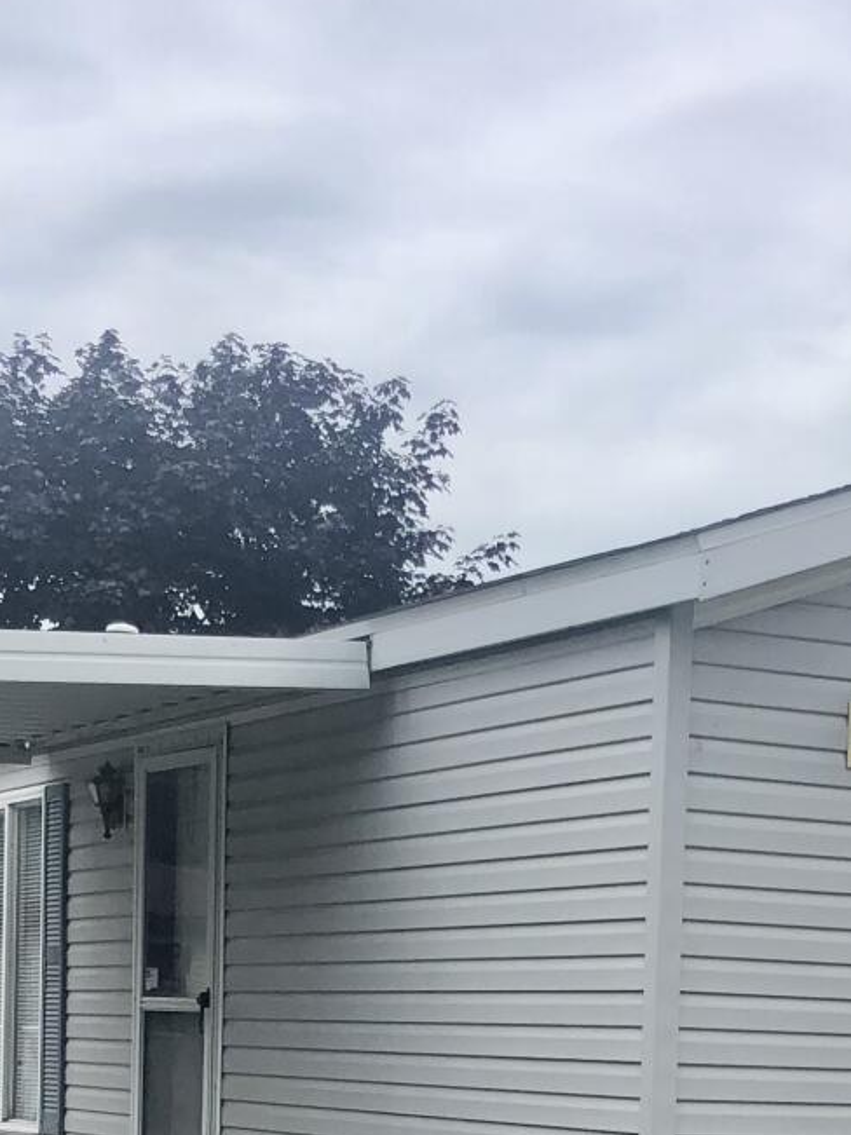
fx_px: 2820
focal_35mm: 86
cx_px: 593
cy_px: 1219
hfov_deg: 17.1
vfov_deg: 21.7
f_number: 1.8
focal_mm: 3.99
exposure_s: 1/2703
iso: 20
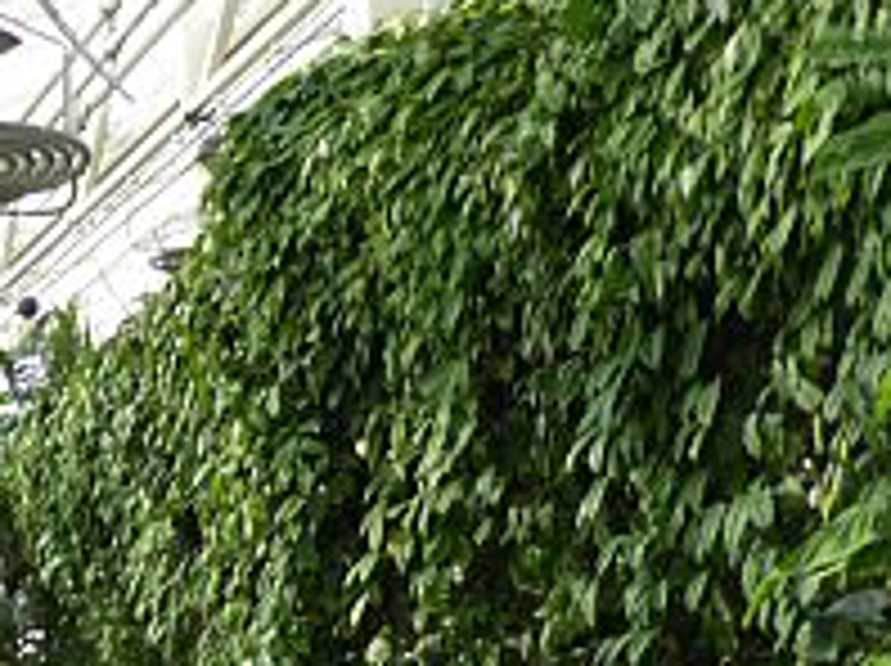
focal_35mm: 81
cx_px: -482
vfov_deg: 16.9
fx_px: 2082
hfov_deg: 20.4
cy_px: 909
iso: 100
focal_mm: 4.3
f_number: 3.3
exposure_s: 1/125
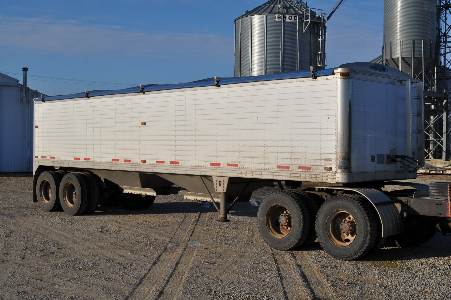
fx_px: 601
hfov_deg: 41.2
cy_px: 150
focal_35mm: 48
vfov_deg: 28.0
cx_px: 226
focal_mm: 32
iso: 200
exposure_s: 1/500
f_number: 11
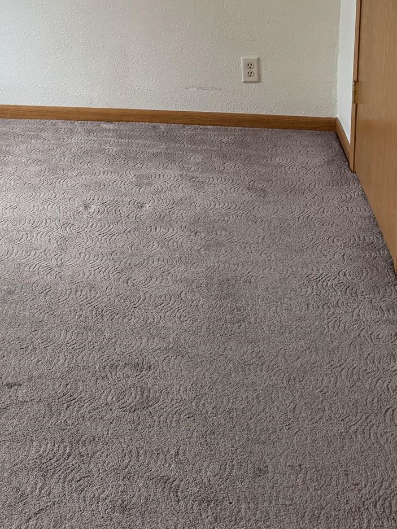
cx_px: 45
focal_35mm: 59
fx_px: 902
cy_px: -27
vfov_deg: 29.9
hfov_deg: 24.2
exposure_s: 1/60
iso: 200
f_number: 1.78
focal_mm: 6.76
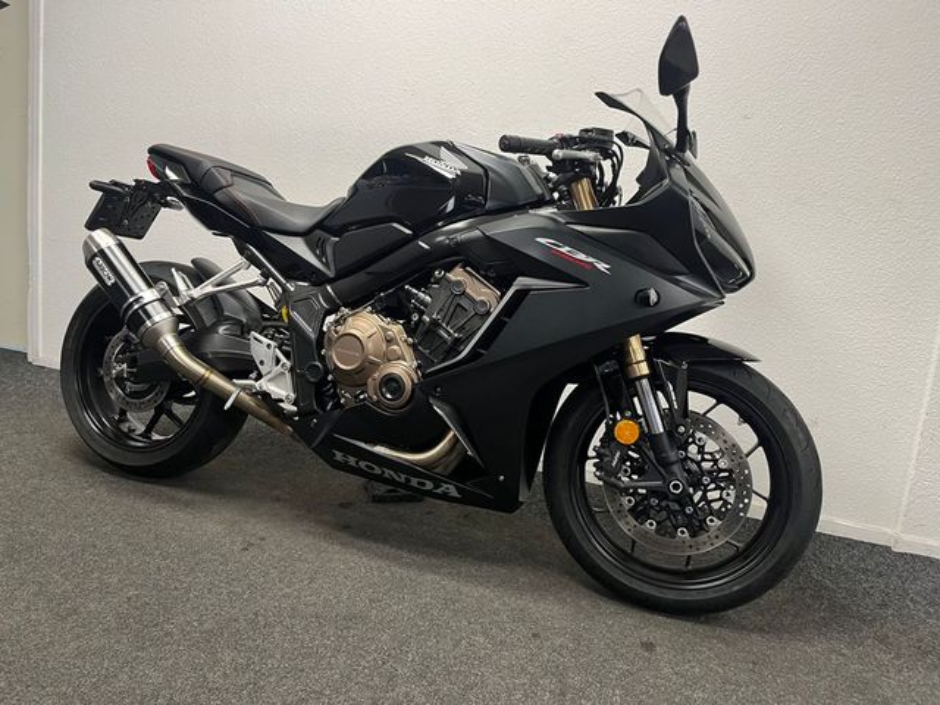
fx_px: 706
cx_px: 470
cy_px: 352
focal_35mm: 26
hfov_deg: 67.3
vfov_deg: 53.1
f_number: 1.6
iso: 125
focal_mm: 5.1
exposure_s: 1/50
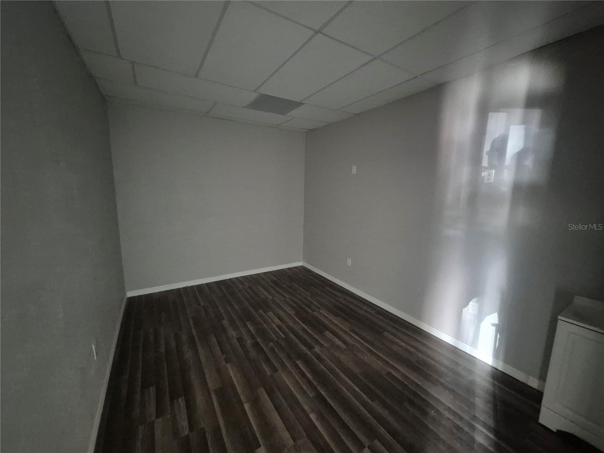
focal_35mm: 13
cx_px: 302
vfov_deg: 89.9
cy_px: 226
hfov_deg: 106.2
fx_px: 227
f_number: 2.2
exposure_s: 1/24
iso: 1600
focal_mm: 1.74
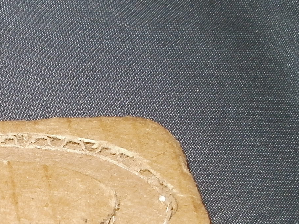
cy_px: 287
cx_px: -60
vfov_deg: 14.0
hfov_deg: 18.3
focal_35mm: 102
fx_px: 881
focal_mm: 6.3
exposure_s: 1/30
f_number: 3.5
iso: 125
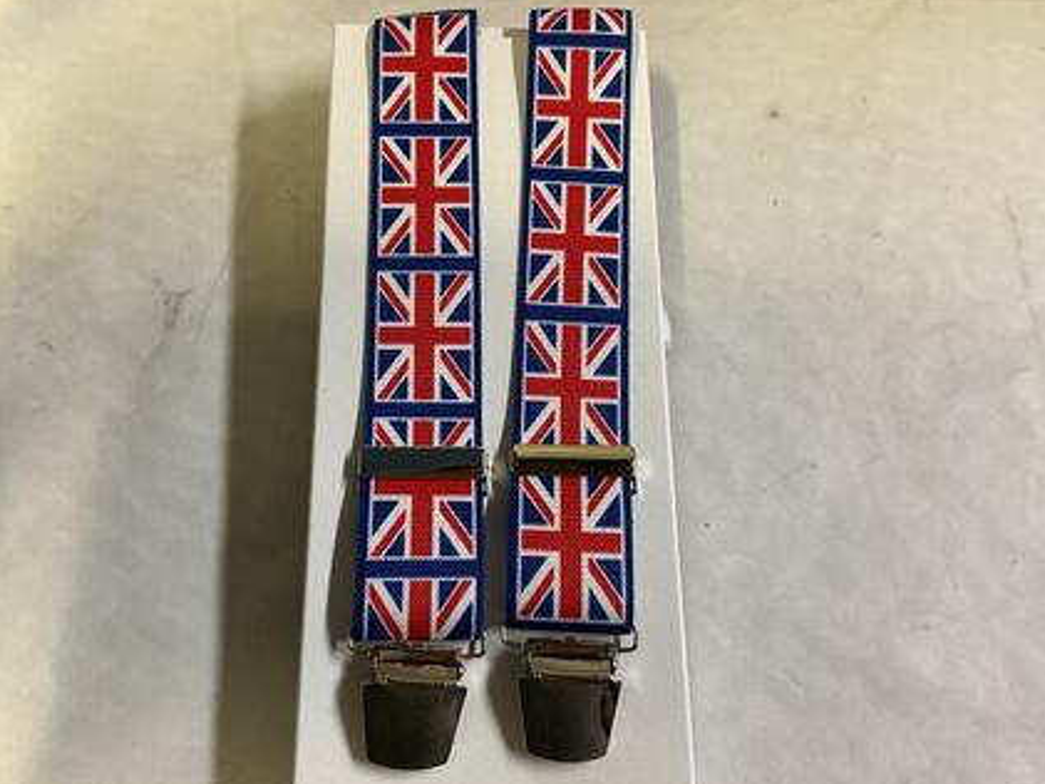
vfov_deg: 45.5
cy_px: 407
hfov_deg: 58.3
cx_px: 511
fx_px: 936
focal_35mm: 31
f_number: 1.8
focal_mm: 3
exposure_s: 1/50
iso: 125
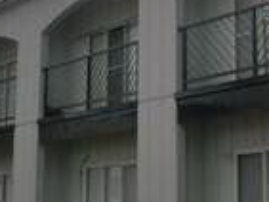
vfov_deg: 14.8
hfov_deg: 19.7
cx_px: 202
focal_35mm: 99
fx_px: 770
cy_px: 29
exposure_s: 1/400
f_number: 7.8
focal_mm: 6.3
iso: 64
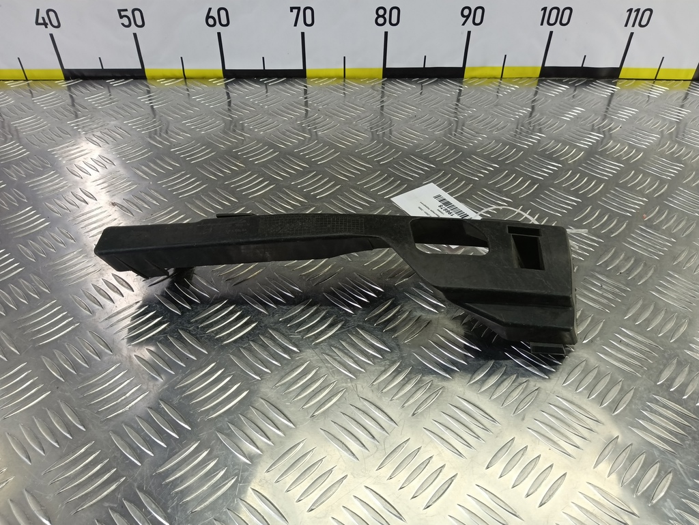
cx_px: 350
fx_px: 464
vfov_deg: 58.9
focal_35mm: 23
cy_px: 262
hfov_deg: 73.9
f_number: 1.6
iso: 96
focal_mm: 4.11
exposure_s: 1/50
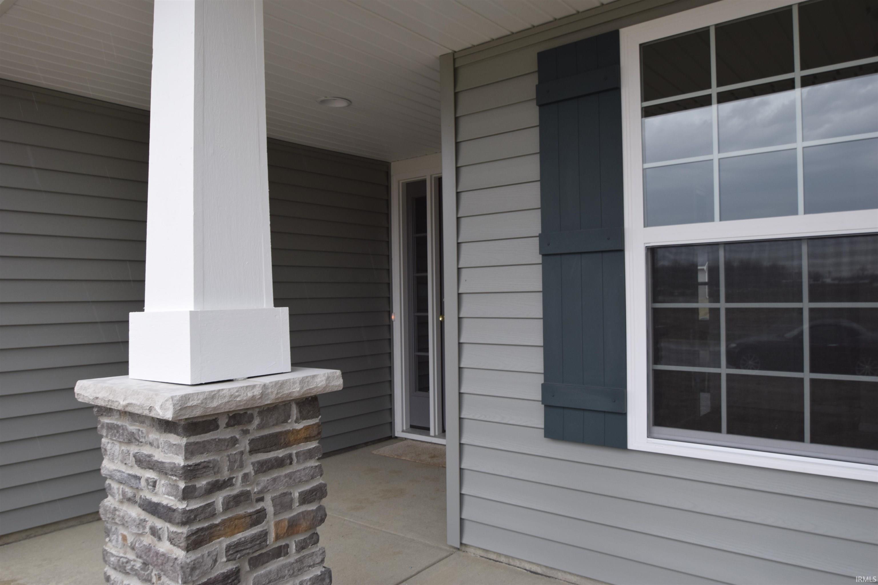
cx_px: 439
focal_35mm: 26
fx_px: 622
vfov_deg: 50.4
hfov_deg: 70.4
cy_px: 292
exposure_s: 1/125
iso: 400
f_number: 5.6
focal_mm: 17
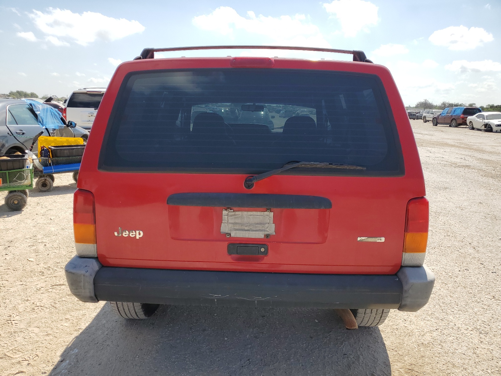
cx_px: 250
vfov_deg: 53.1
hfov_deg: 67.3
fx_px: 376
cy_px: 188
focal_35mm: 26
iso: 50
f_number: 1.5
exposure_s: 1/3333
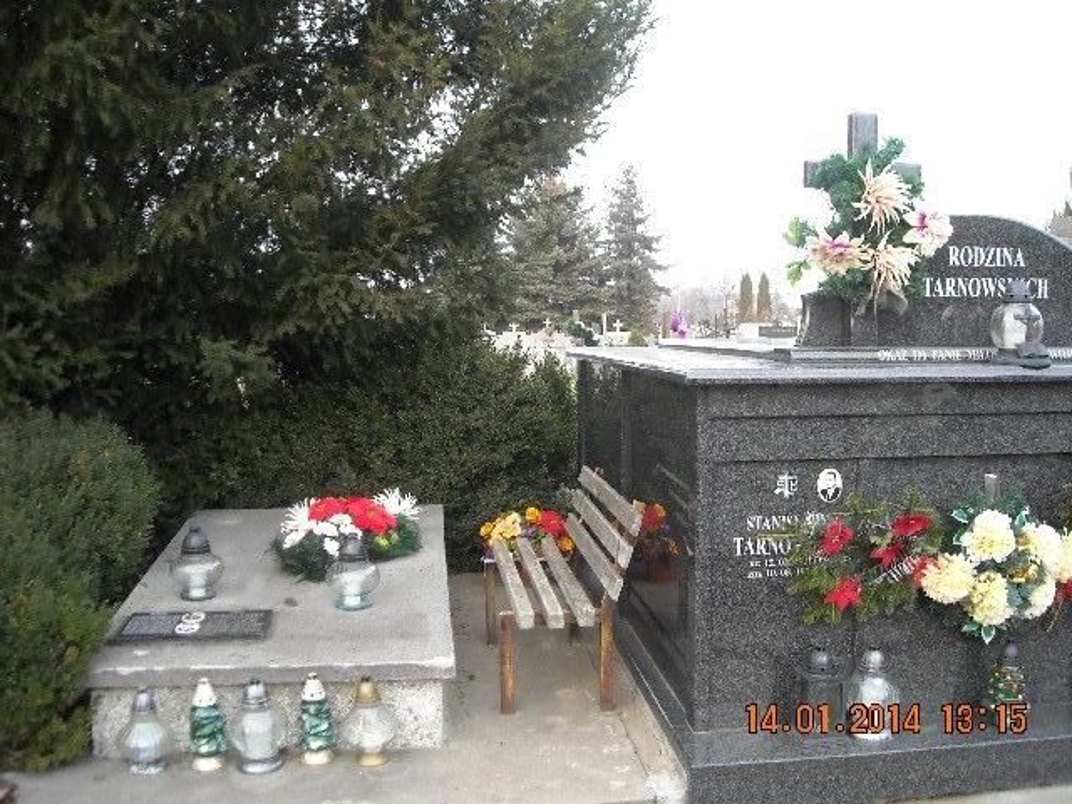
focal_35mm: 35
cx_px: 536
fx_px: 1084
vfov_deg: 40.7
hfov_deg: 52.6
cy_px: 402
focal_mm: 5.7
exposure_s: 1/161
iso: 147
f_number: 2.8
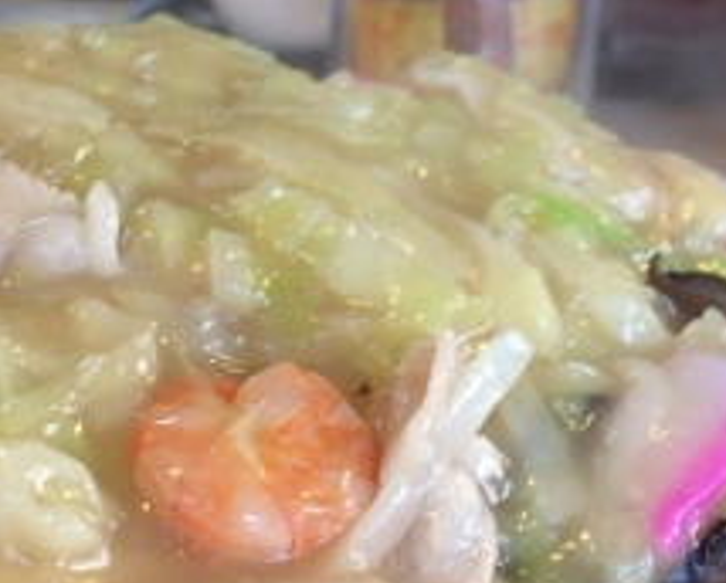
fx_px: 1421
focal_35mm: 66
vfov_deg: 23.2
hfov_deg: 28.3
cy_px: 356
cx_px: 195
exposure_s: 1/30
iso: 50
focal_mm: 4.15
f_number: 2.2
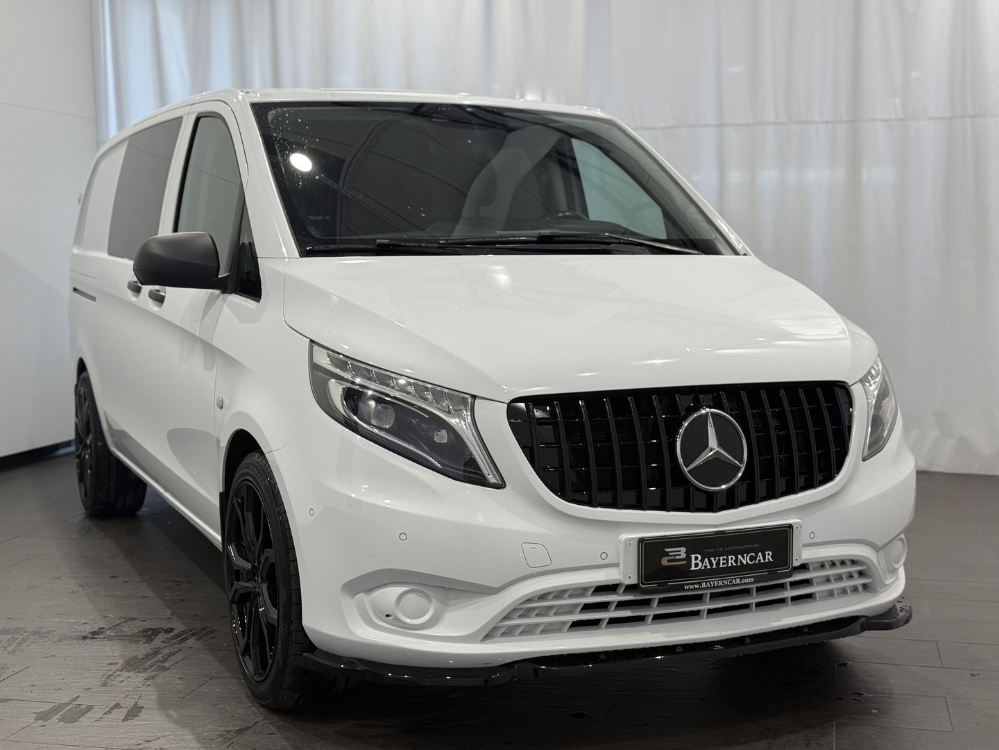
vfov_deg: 30.3
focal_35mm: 48
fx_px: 1385
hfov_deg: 39.7
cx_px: 500
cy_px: 375
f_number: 1.78
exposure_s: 1/142
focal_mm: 6.76
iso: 50
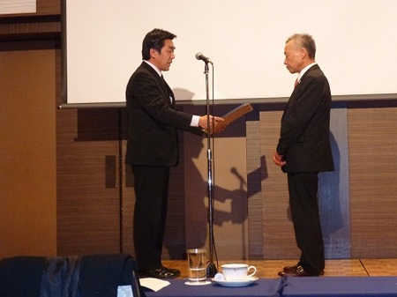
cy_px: 148
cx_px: 198
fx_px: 837
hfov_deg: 26.7
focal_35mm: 73
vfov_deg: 20.1
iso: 1250
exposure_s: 1/60
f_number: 4.7
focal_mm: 13.2
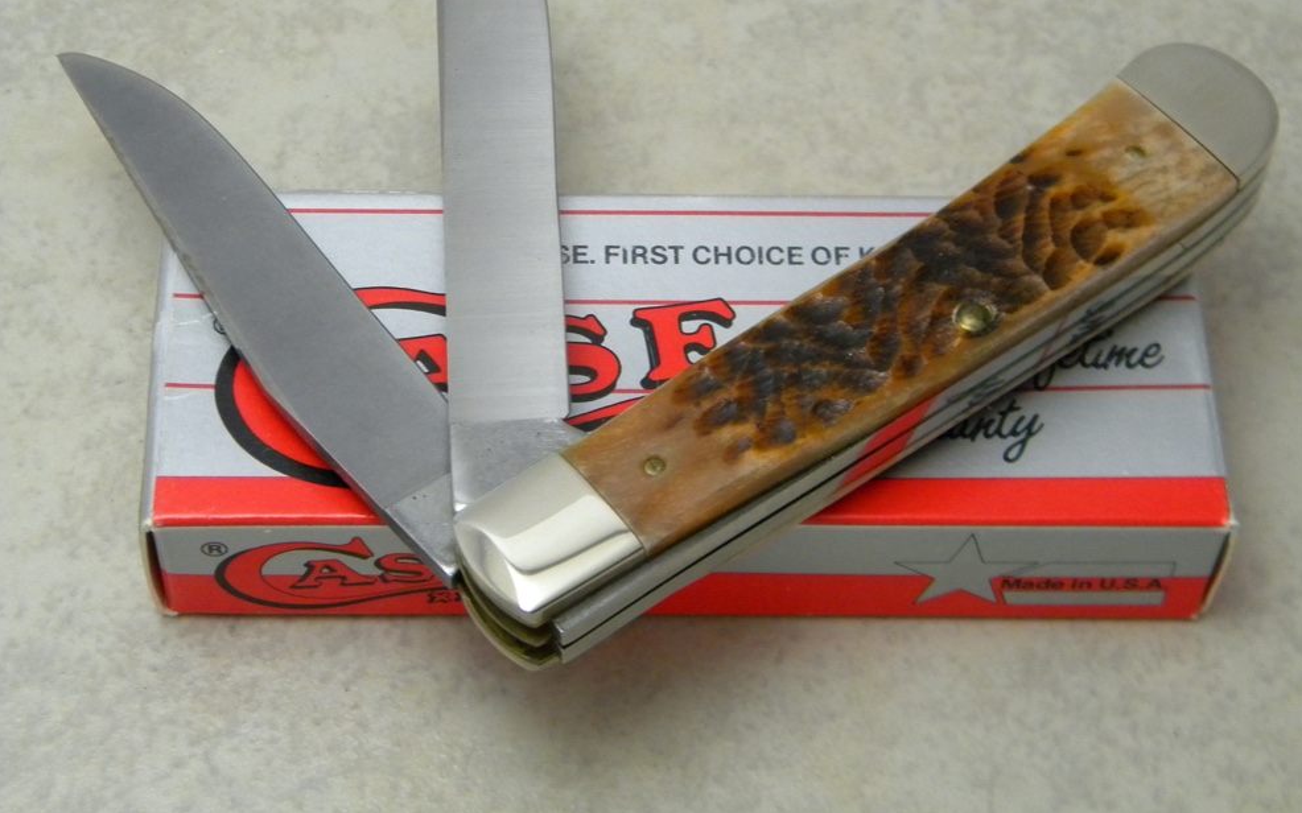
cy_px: 321
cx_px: 659
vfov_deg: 18.1
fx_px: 2555
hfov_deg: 28.6
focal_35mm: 72
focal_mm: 12.2
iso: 400
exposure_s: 1/30.3
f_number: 4.3
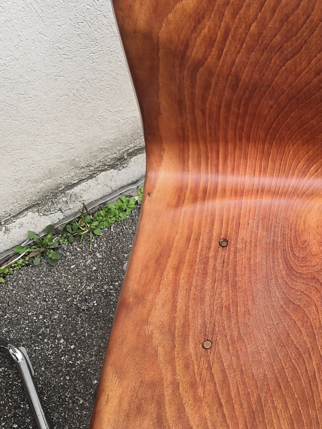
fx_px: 682
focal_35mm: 55
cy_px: 245
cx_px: 268
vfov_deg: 34.9
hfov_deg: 26.0
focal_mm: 3.95
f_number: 1.8
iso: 50
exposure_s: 1/172
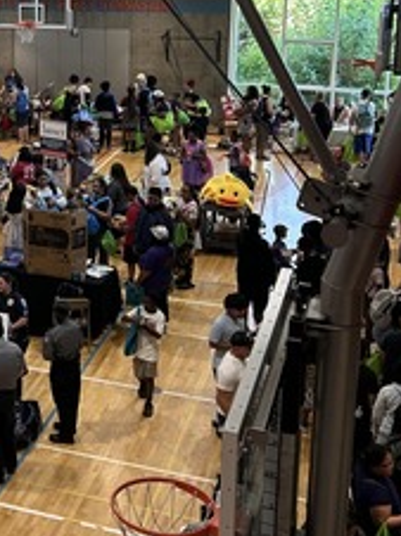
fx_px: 1052
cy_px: 129
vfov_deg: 28.1
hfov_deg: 20.0
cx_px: -104
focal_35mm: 68
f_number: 1.5
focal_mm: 5.7
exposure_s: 1/120
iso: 125
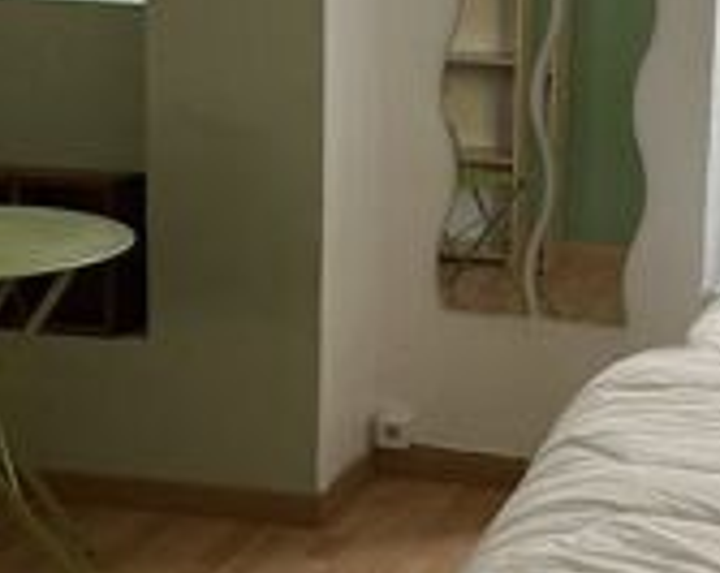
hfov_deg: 25.5
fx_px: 1553
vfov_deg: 20.8
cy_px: 190
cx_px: 617
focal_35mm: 73
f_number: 1.8
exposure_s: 1/60
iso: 250
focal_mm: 4.25
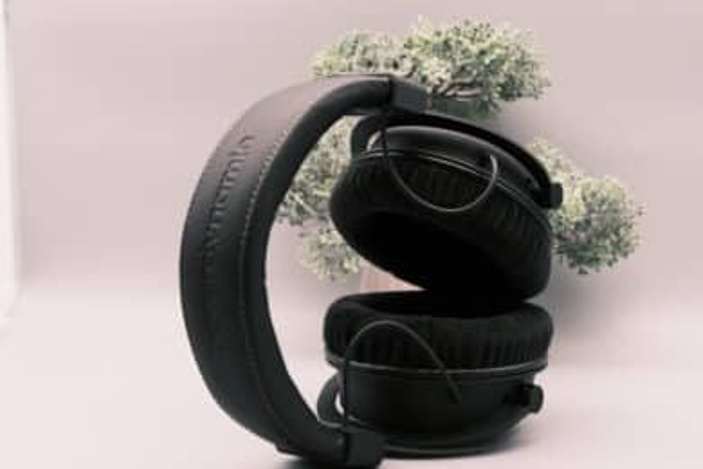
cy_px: 234
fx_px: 937
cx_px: 352
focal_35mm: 48
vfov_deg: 28.1
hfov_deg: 41.1
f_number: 8
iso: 1250
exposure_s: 1/100
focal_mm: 32.3
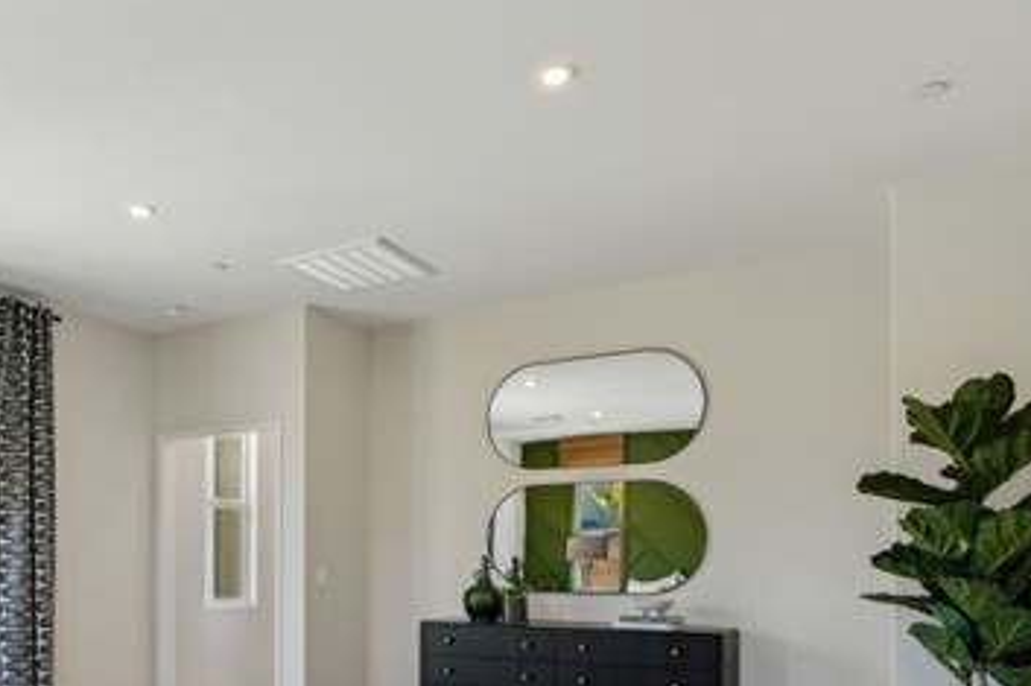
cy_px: 590
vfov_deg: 42.0
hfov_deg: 61.6
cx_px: 315
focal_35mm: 29
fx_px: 830
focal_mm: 16
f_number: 7.1
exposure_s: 1/30
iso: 250
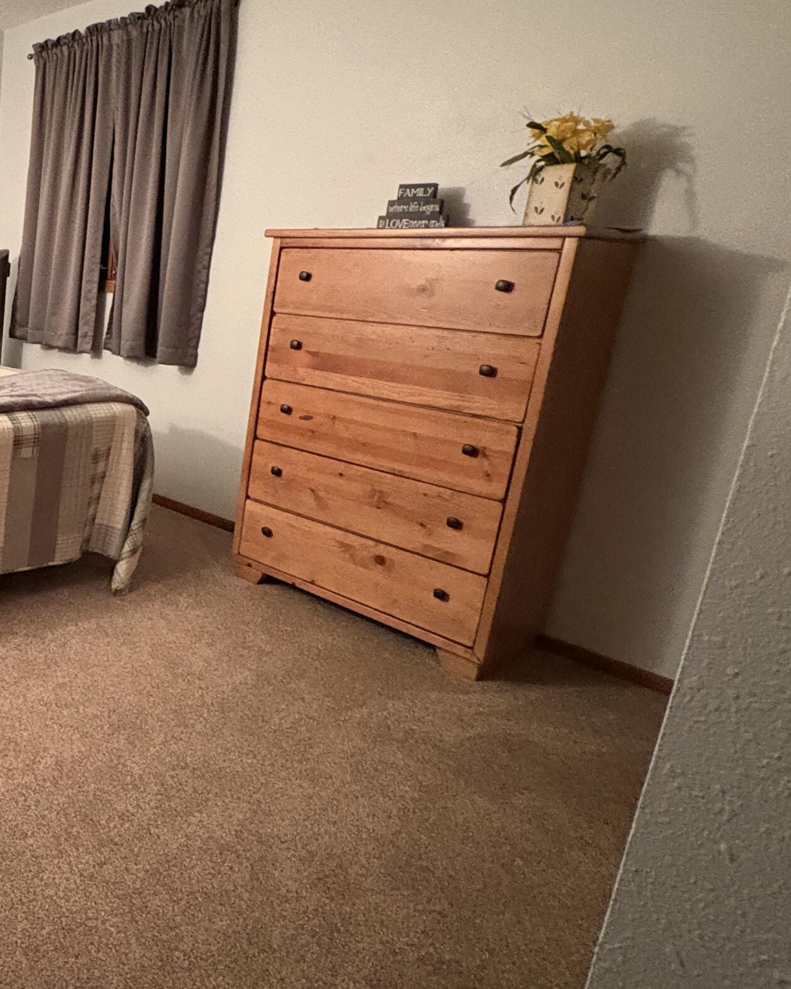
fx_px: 761
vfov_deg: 65.7
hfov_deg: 42.8
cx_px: -82
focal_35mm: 26
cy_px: 426
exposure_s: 1/40
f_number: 2.2
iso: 800
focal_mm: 2.22
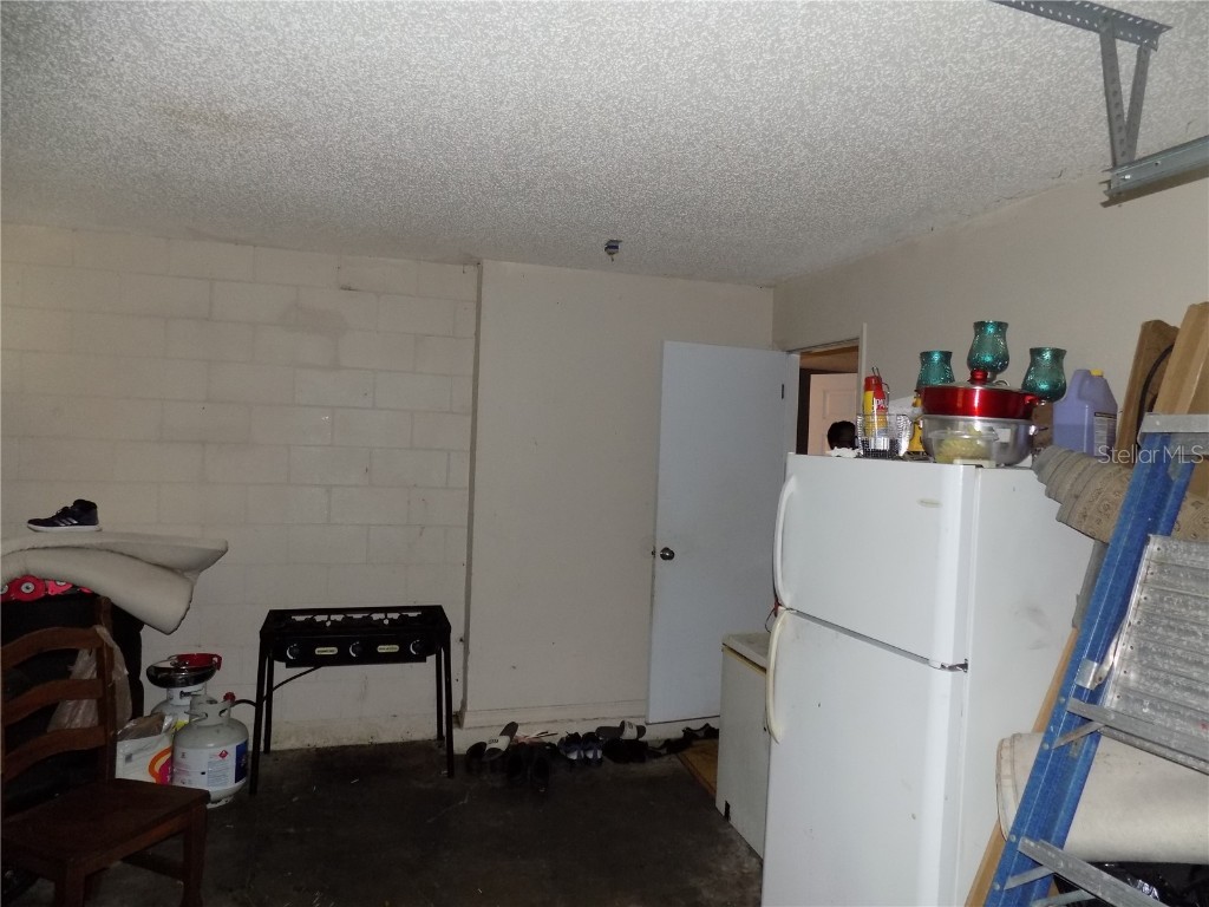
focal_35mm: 23
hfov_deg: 73.9
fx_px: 803
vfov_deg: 58.9
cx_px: 604
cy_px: 454
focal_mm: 4
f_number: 3.1
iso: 200
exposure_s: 1/30
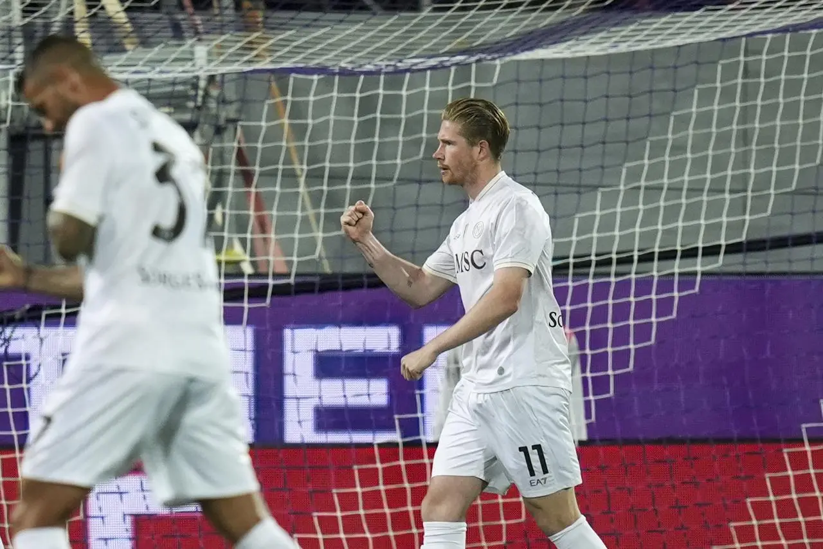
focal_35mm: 400
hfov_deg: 5.2
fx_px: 9143
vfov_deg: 3.4
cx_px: 412
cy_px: 274
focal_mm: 400
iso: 2000
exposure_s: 1/1250
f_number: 3.5
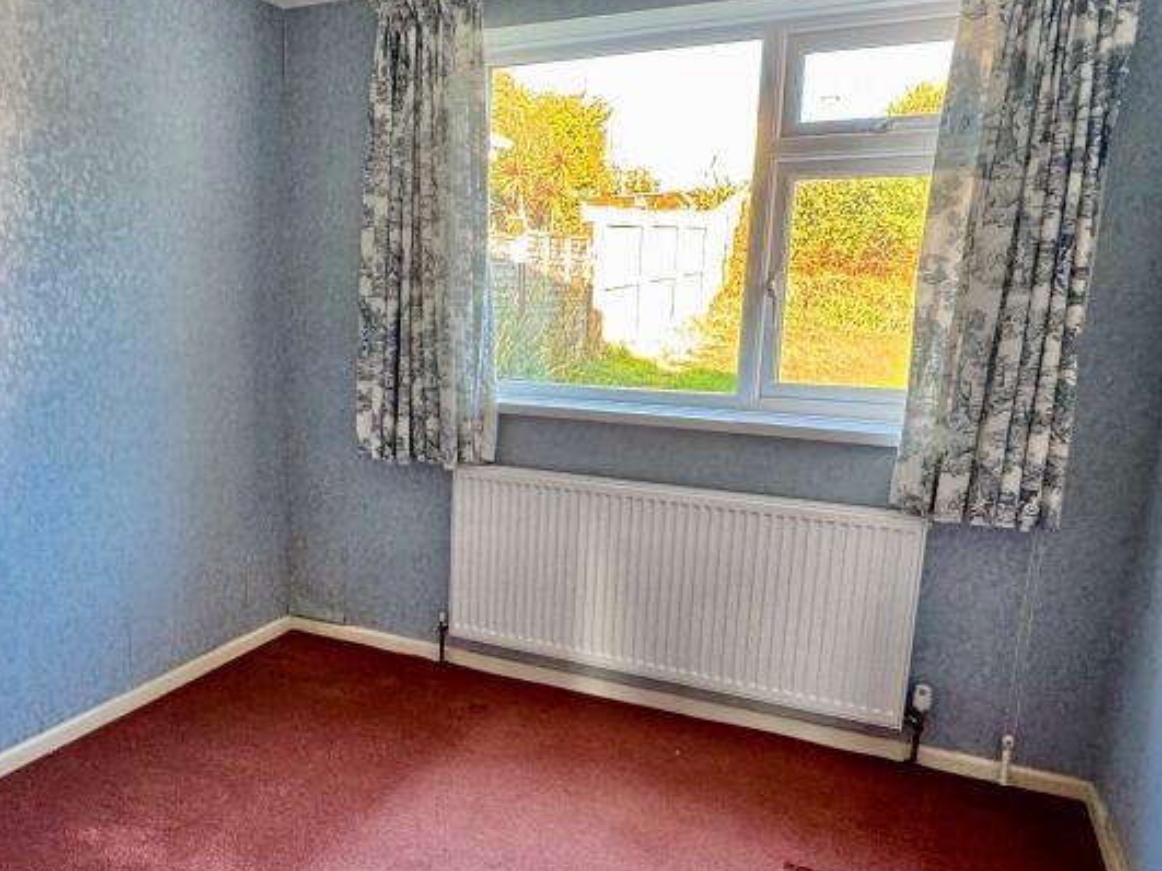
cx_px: 466
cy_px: 462
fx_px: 906
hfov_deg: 64.7
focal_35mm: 27
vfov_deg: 51.3
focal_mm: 2.22
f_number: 2.2
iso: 200
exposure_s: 1/99
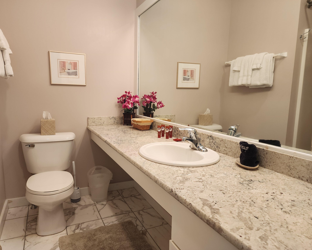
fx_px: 222
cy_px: 125
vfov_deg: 58.8
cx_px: 147
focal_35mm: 24
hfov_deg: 70.2
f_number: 1.8
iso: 100
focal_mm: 6.4
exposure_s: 1/120
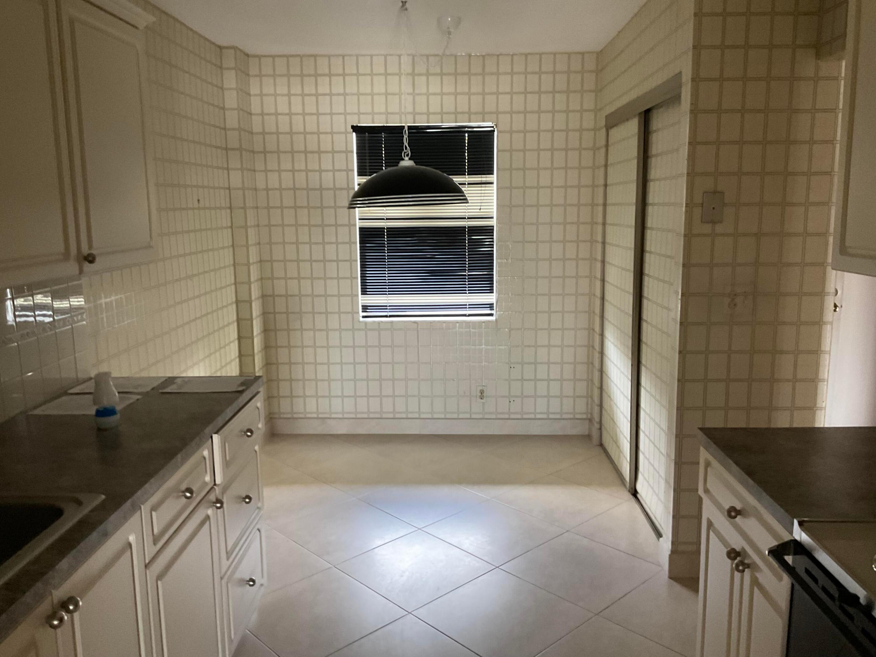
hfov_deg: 61.7
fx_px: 734
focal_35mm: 29
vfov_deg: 48.2
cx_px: 438
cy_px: 328
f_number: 1.8
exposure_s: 1/50
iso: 250
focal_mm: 3
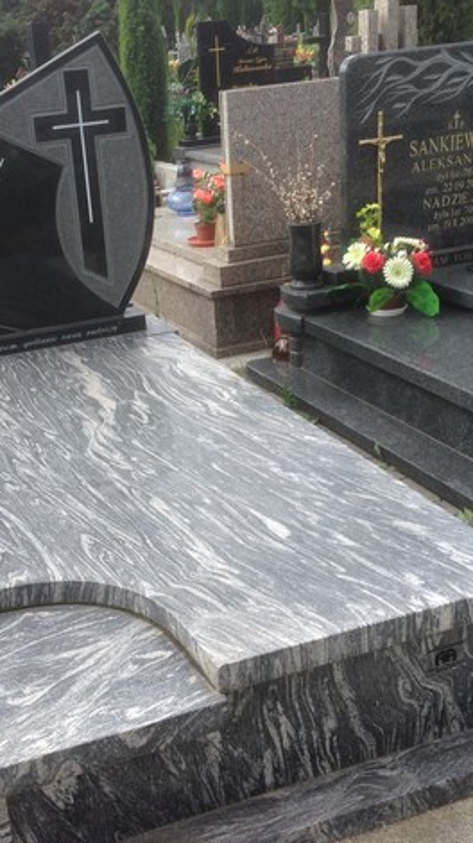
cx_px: 142
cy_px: 427
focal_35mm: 49
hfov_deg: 24.2
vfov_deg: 42.1
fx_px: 1094
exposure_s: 1/786
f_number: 2.4
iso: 50
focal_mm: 4.12
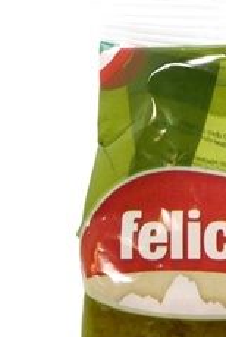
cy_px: 423
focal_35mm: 243
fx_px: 2281
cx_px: 318
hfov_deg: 5.6
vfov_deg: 8.4
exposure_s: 1/20
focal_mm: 31.5
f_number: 16
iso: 800
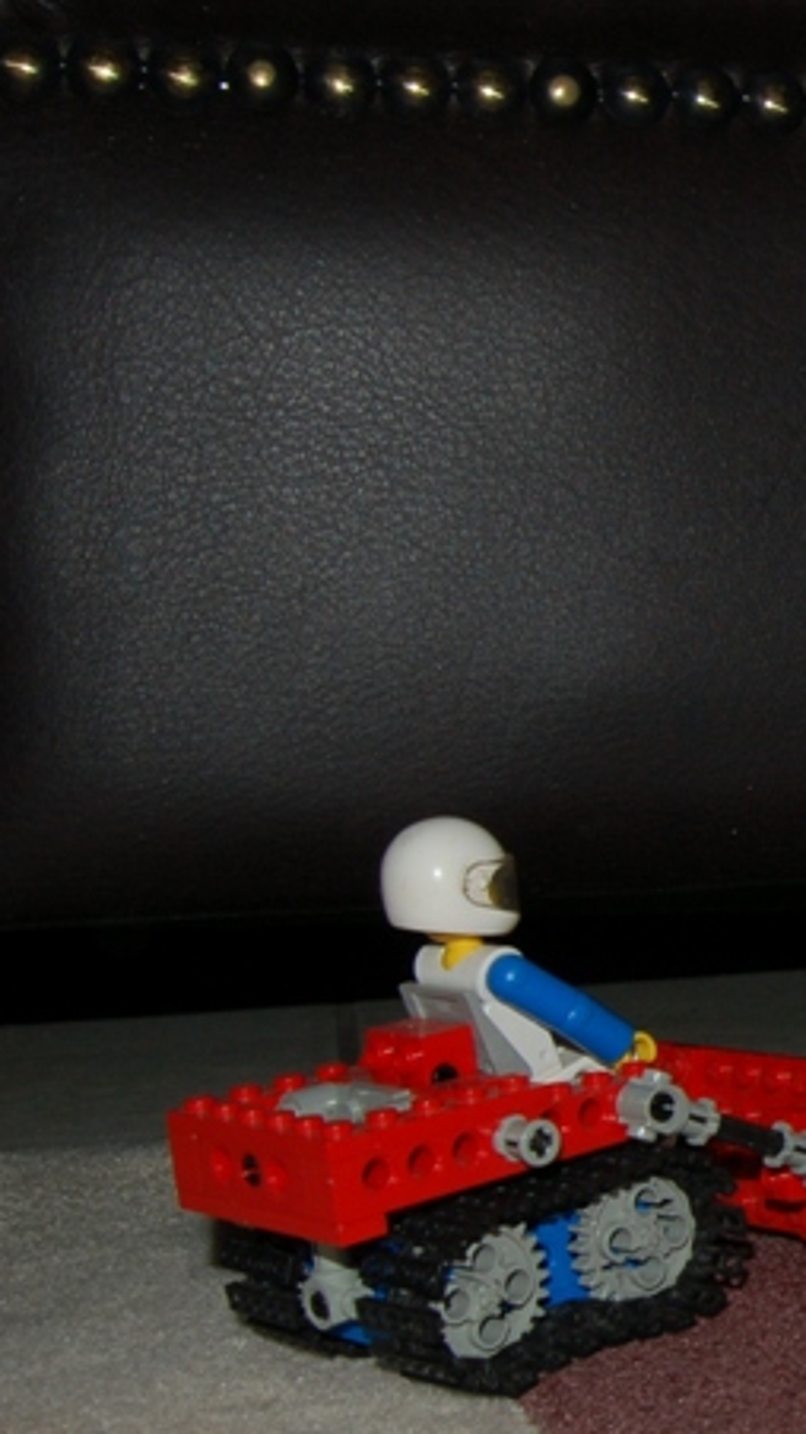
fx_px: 2624
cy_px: 812
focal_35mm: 69
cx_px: 1371
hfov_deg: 15.4
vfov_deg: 30.5
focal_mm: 22
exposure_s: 1/60
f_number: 16
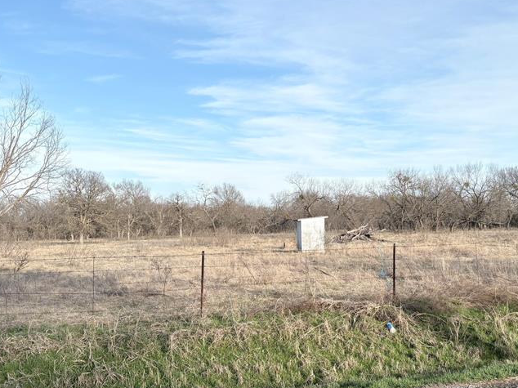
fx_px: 628
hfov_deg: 44.4
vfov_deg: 34.3
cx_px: 328
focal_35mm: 42
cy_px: 203
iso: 50
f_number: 1.6
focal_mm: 5.96
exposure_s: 1/1626
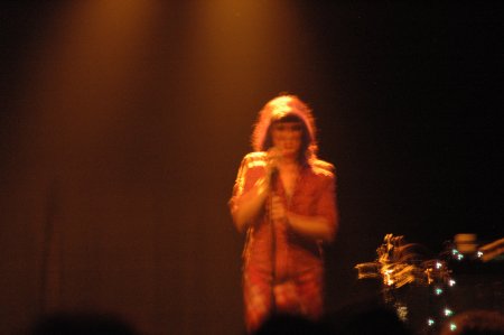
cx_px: 252
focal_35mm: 183
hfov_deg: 11.2
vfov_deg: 7.5
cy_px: 168
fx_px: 2559
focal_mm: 122
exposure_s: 1/1.3
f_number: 4.2
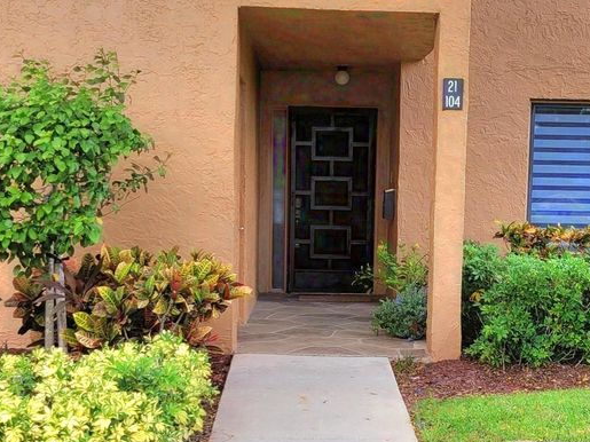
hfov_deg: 59.8
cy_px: 246
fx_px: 511
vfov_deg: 46.7
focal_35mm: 30
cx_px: 333
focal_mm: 5.4
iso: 40
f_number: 1.8
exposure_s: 1/303
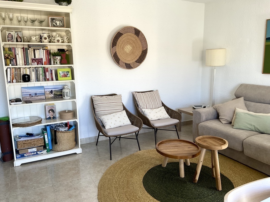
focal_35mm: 29
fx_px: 226
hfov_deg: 61.7
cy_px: 101
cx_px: 135
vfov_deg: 48.2
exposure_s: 1/120
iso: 50
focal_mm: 3
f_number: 1.8
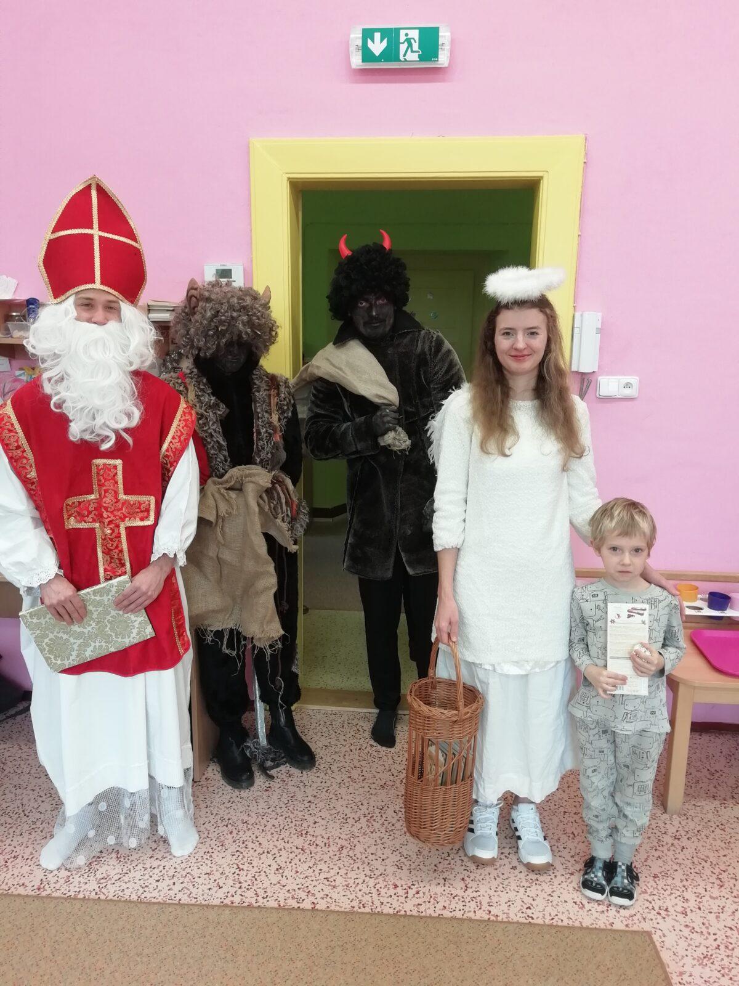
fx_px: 740
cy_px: 493
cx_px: 370
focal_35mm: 26
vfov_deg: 67.3
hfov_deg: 53.1
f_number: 2.2
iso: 80
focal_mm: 3.46
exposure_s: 1/33.3
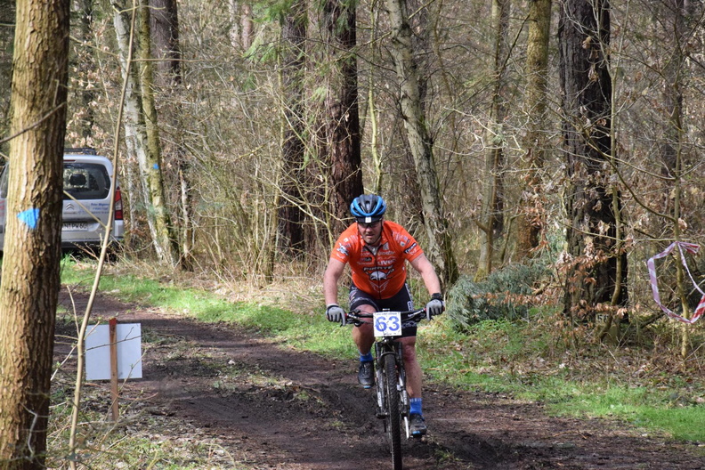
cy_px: 235
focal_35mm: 158
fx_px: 3084
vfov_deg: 8.7
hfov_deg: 13.0
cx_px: 352
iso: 4000
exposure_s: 1/2000
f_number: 7.1
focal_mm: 105
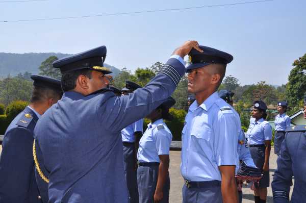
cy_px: 102
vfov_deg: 39.8
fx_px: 280
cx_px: 153
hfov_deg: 57.3
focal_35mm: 33
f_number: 14
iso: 200
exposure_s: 1/160
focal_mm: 22
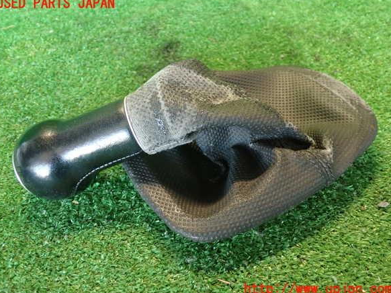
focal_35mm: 33
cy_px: 146
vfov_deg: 42.9
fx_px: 373
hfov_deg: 55.4
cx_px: 194
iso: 400
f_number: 2.4
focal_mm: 5.79
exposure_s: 1/30
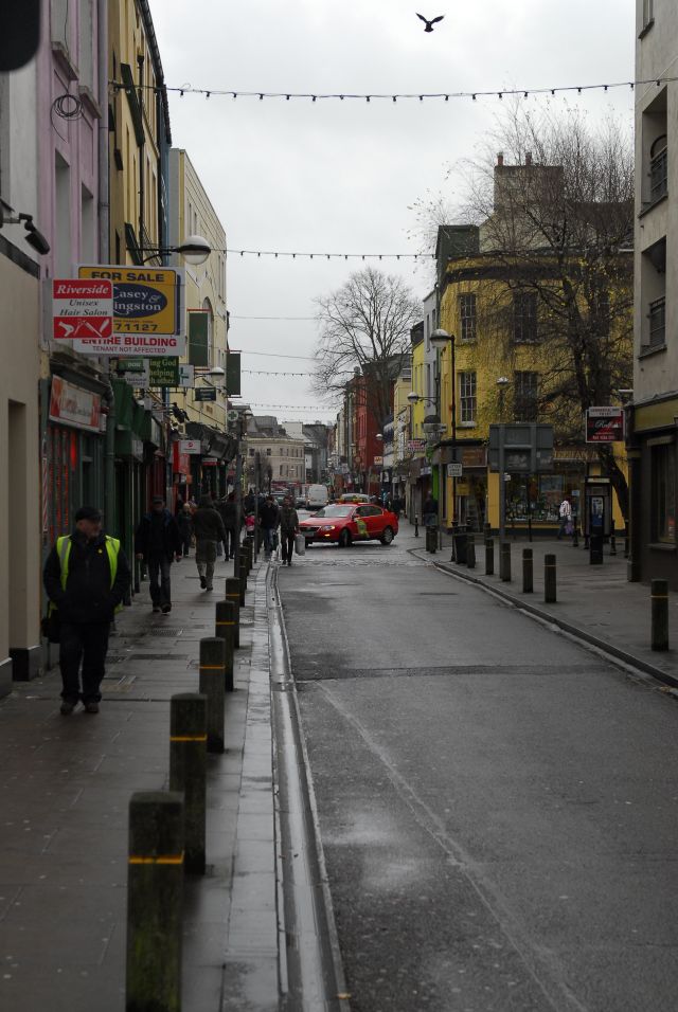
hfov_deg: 23.8
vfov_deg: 35.0
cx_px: 339
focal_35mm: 57
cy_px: 506
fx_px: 1605
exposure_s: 1/400
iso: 400
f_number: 3.5
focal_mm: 38
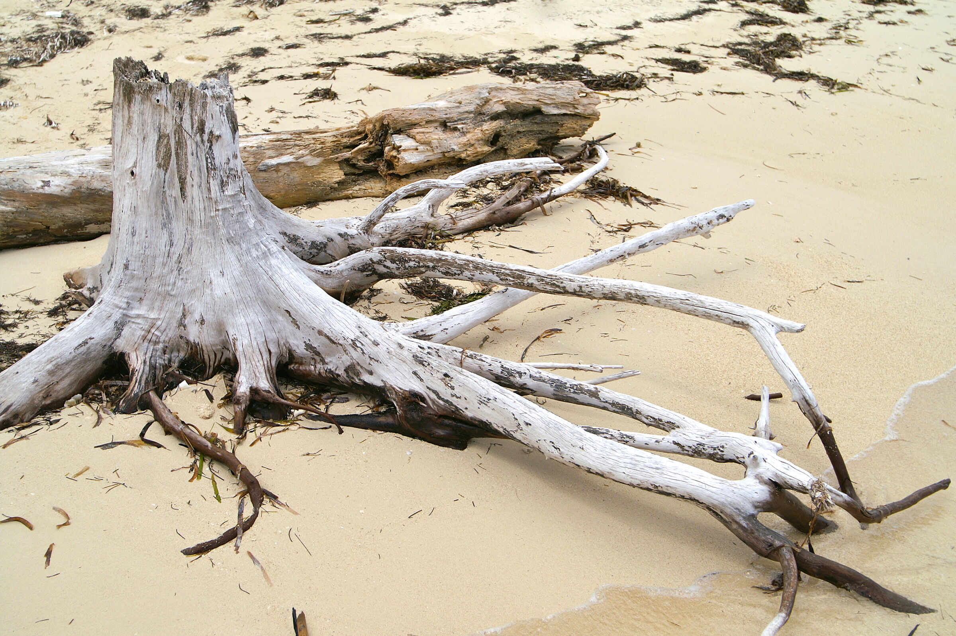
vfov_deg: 29.8
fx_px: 1194
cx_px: 478
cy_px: 318
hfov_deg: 43.6
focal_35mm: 45
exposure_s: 1/1250
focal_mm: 30
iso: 100
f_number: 5.6
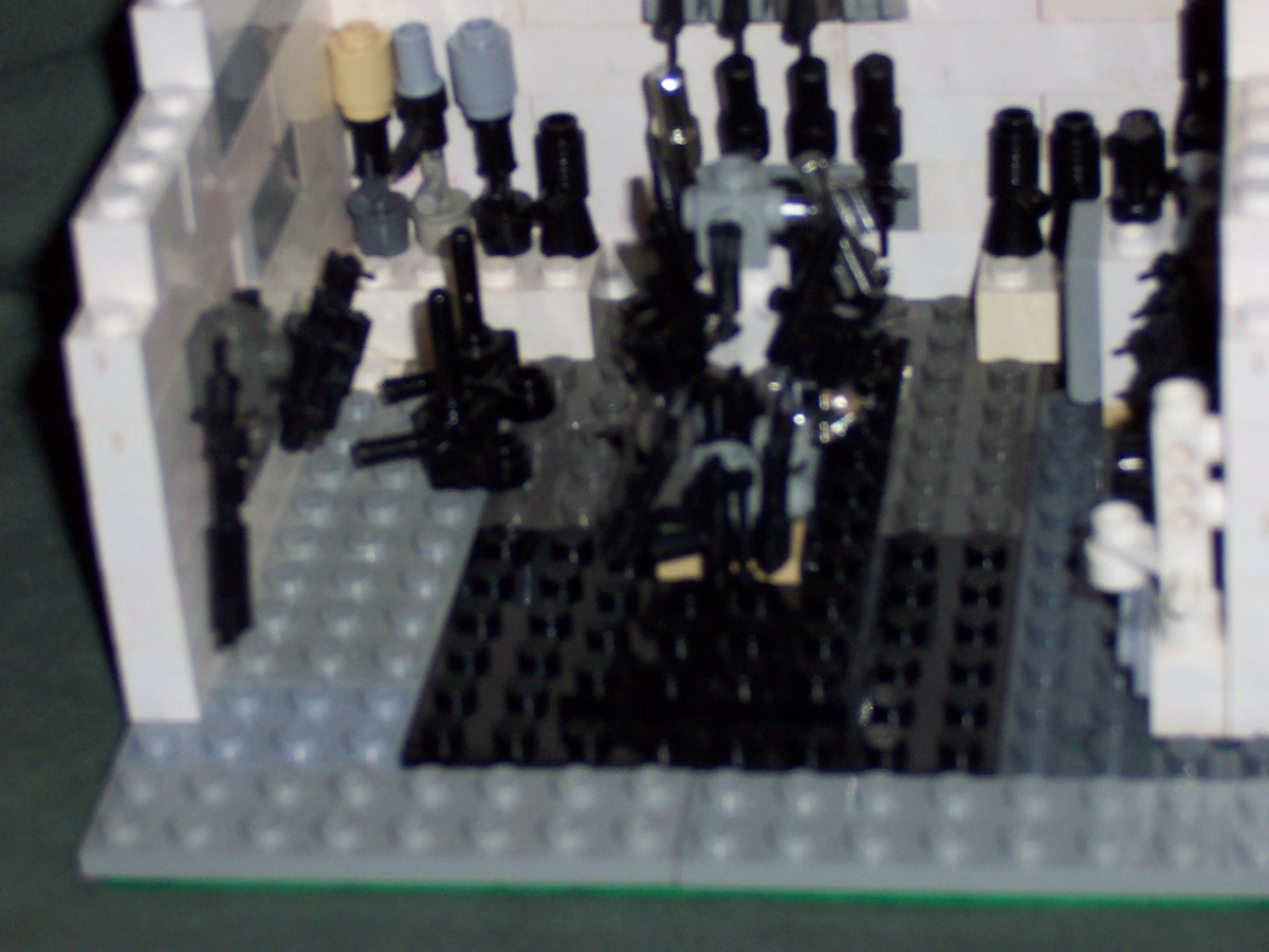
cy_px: 476
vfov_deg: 11.5
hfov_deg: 15.3
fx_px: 4729
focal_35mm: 129
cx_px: 634
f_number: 4.8
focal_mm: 20
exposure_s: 1/125
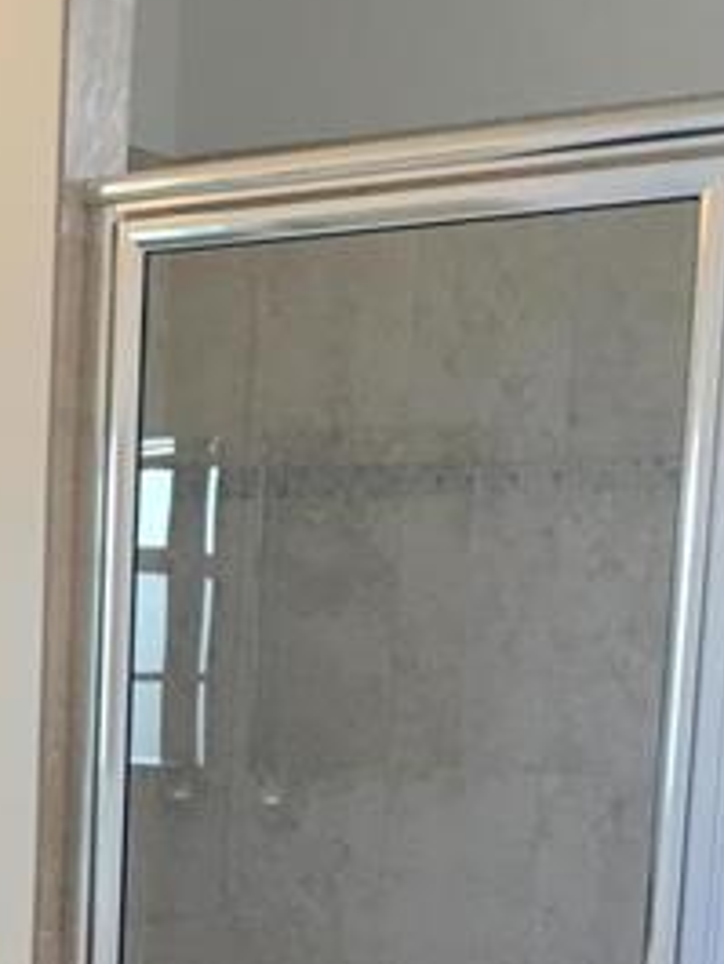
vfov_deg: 22.1
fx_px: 2341
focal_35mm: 84
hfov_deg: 17.1
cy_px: 1048
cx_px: -58
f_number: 2.2
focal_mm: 4.15
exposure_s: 1/15
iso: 32
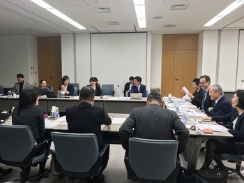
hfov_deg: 63.5
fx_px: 197
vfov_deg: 49.7
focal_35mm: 28
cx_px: 122
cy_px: 92
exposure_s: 1/50
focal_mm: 3.99
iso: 25
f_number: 1.8
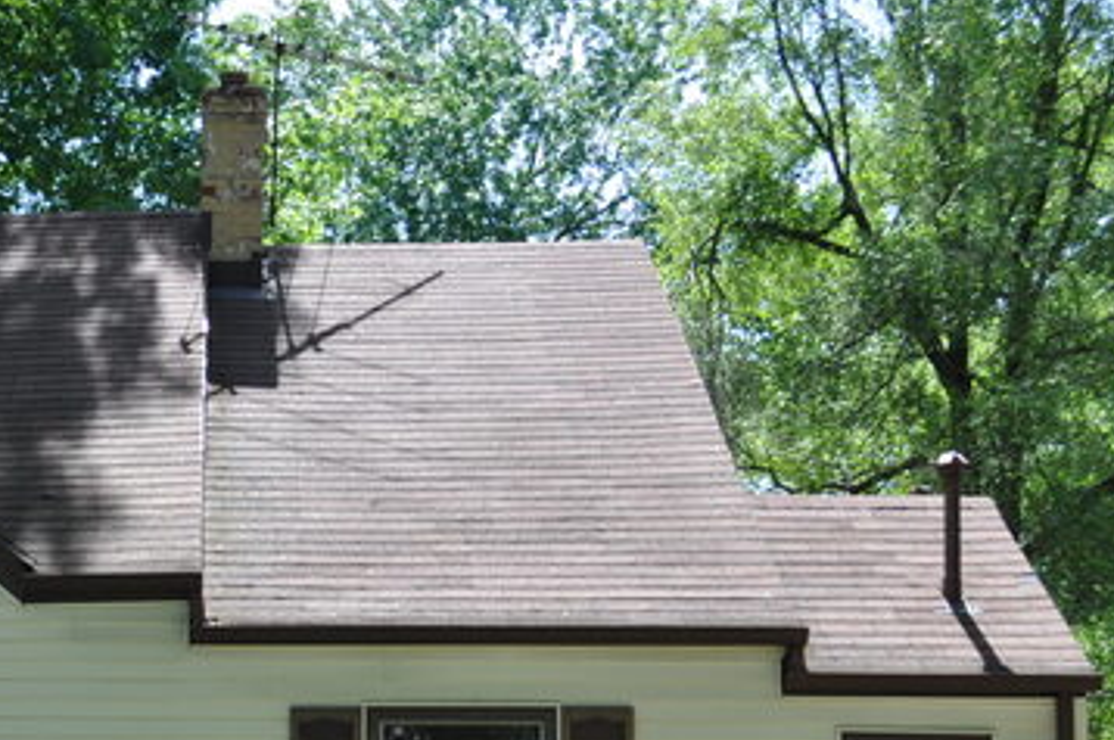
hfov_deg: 28.9
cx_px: 112
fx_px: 2071
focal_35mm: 67
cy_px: 695
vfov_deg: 19.8
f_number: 6.3
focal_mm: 20
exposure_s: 1/160
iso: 200
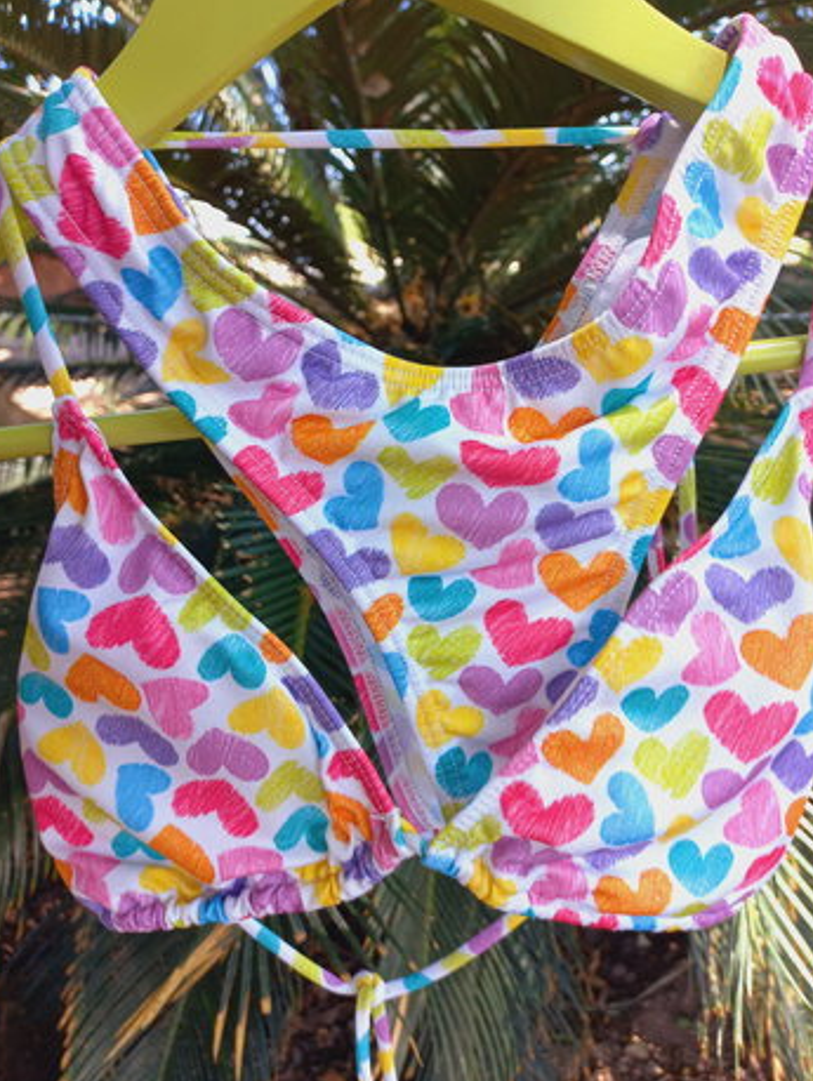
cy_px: 489
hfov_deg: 48.2
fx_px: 907
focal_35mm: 29
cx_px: 441
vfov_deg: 61.5
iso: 50
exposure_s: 1/60
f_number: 1.8
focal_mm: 4.6
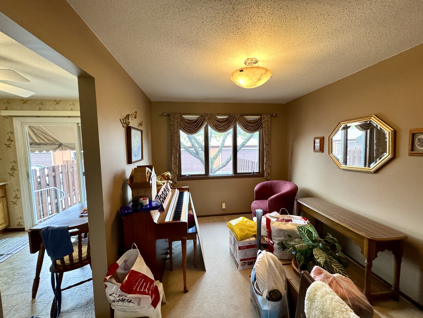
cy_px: 159
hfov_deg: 102.1
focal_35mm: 14
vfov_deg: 85.7
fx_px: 171
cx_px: 212
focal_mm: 2.22
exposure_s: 1/120
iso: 320
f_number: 2.2
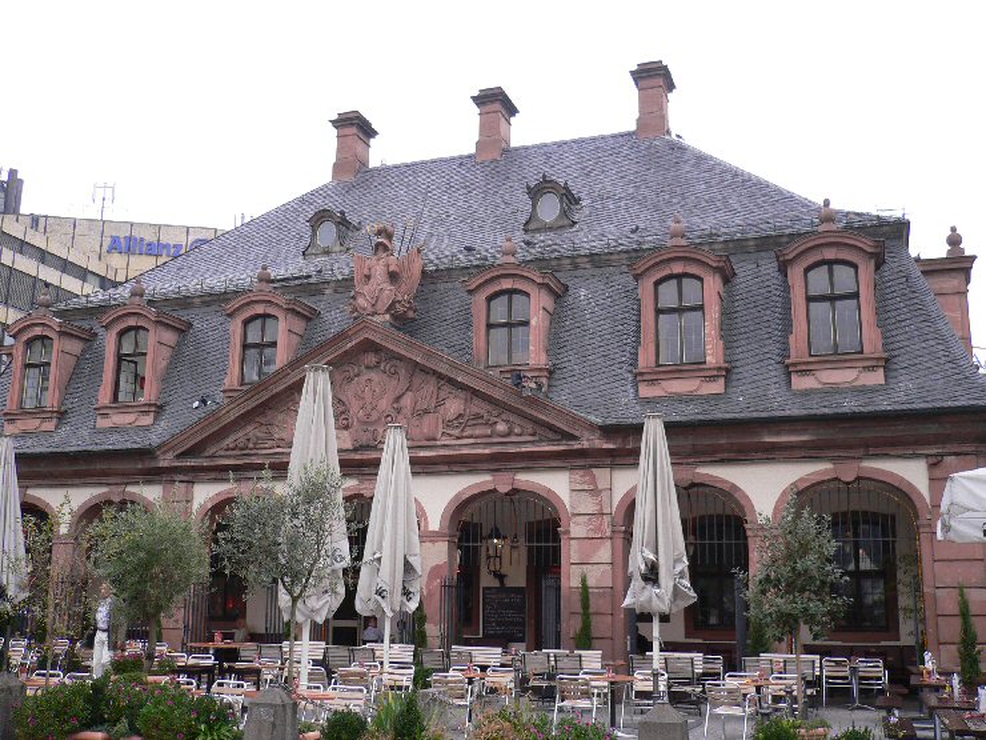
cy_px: 370
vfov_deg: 40.7
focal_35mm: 35
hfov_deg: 52.6
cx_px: 493
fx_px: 997
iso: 80
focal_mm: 5.8
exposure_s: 1/250
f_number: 2.8
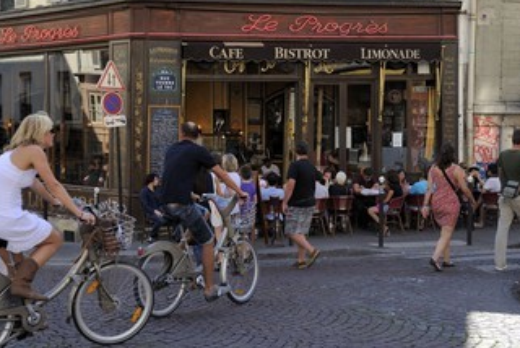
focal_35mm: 59
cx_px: 236
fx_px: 853
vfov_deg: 23.0
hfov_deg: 33.9
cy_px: 133
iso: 200
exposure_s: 1/160
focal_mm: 45
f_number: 6.3
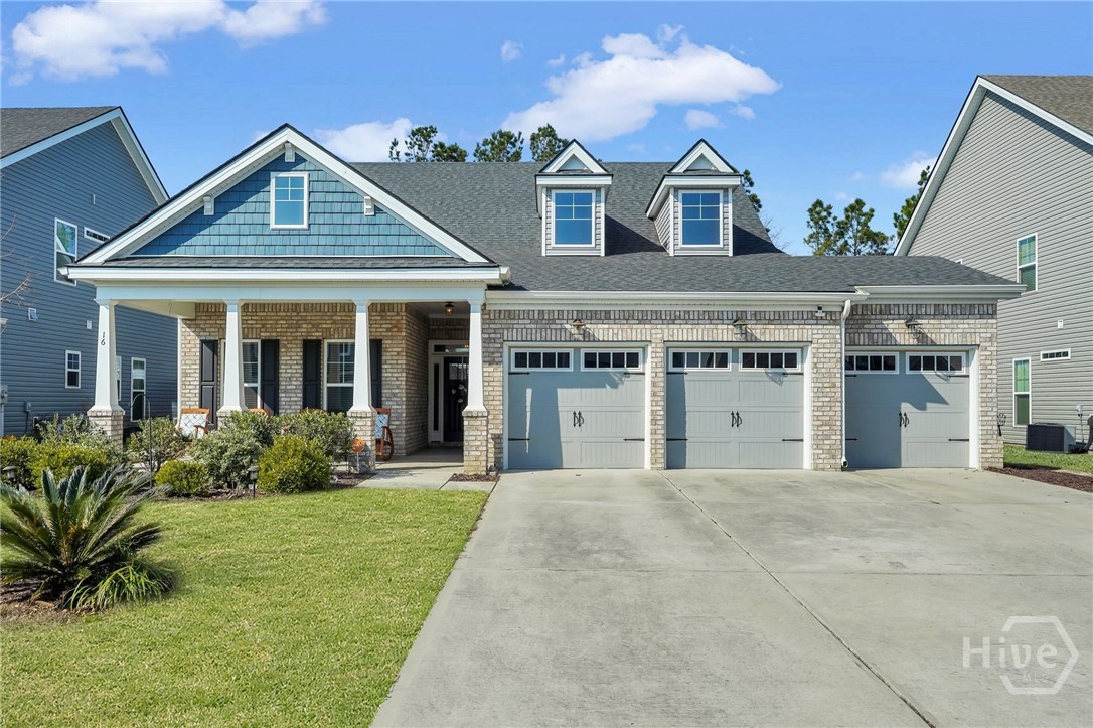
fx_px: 819
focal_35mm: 27
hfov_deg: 67.4
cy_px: 364
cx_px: 546
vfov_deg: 47.9
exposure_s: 1/800
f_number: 9
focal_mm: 27
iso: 320
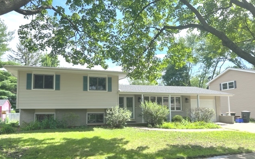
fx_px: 195
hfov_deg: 66.5
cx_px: 126
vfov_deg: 44.3
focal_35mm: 28
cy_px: 96
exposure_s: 1/1669
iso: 50
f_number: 1.5
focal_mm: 5.7
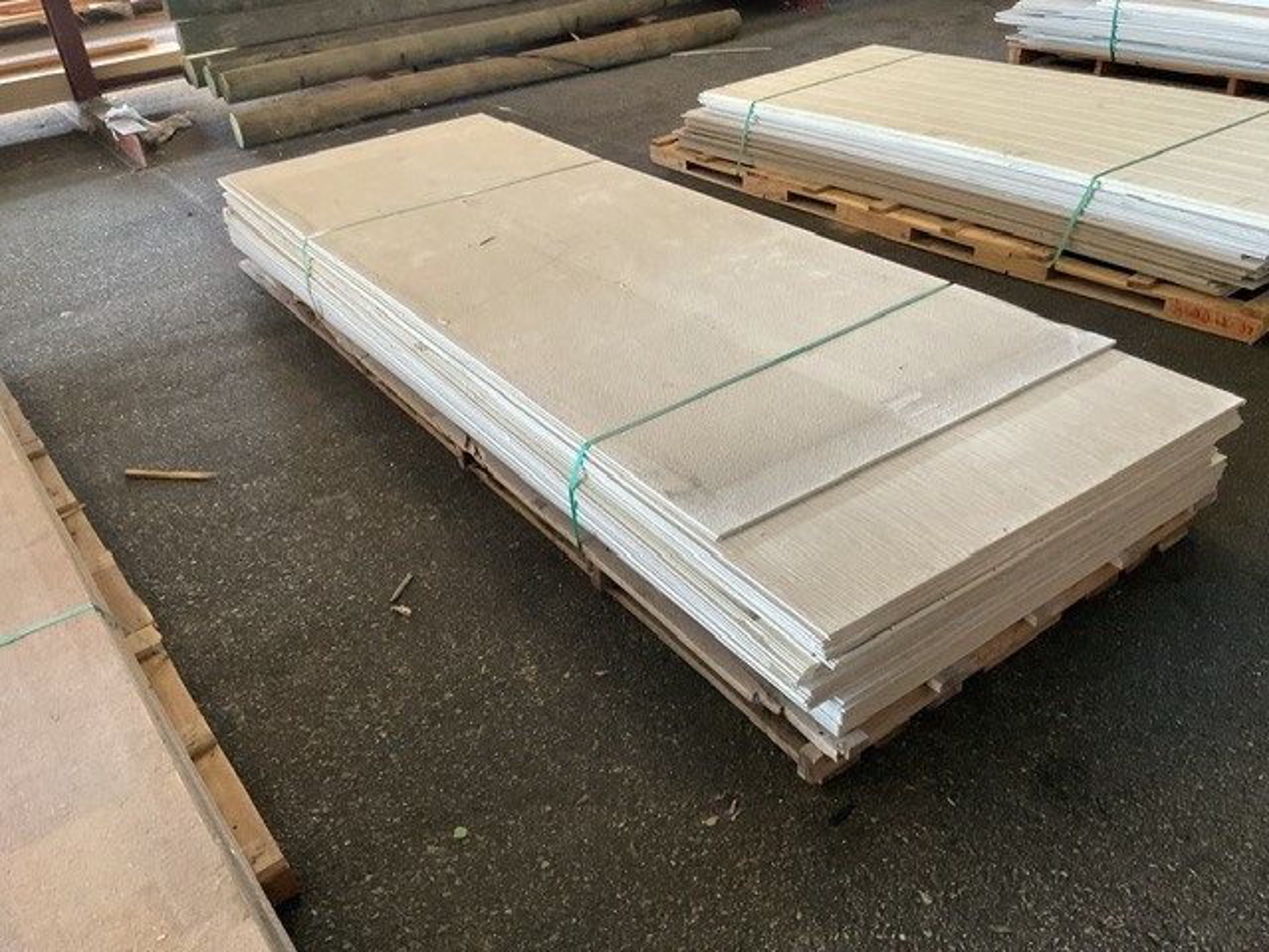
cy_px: 476
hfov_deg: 61.7
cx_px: 634
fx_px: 1063
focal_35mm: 29
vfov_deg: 48.2
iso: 250
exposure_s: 1/50
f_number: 1.8
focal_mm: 3
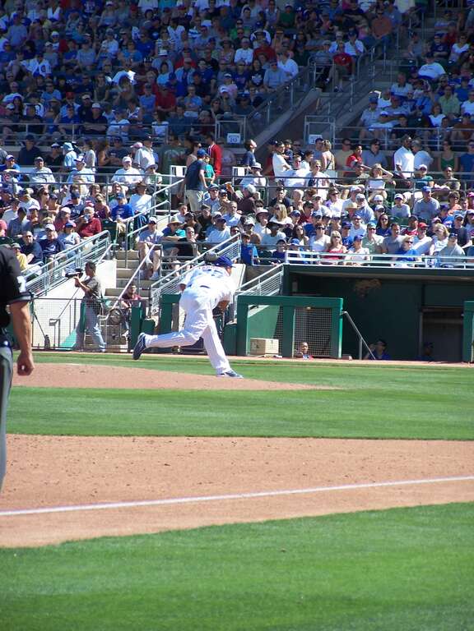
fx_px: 4345
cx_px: 237
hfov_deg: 6.2
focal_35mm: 238
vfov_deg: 8.3
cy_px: 316
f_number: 3.3
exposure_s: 1/750
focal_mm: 39.5
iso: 80
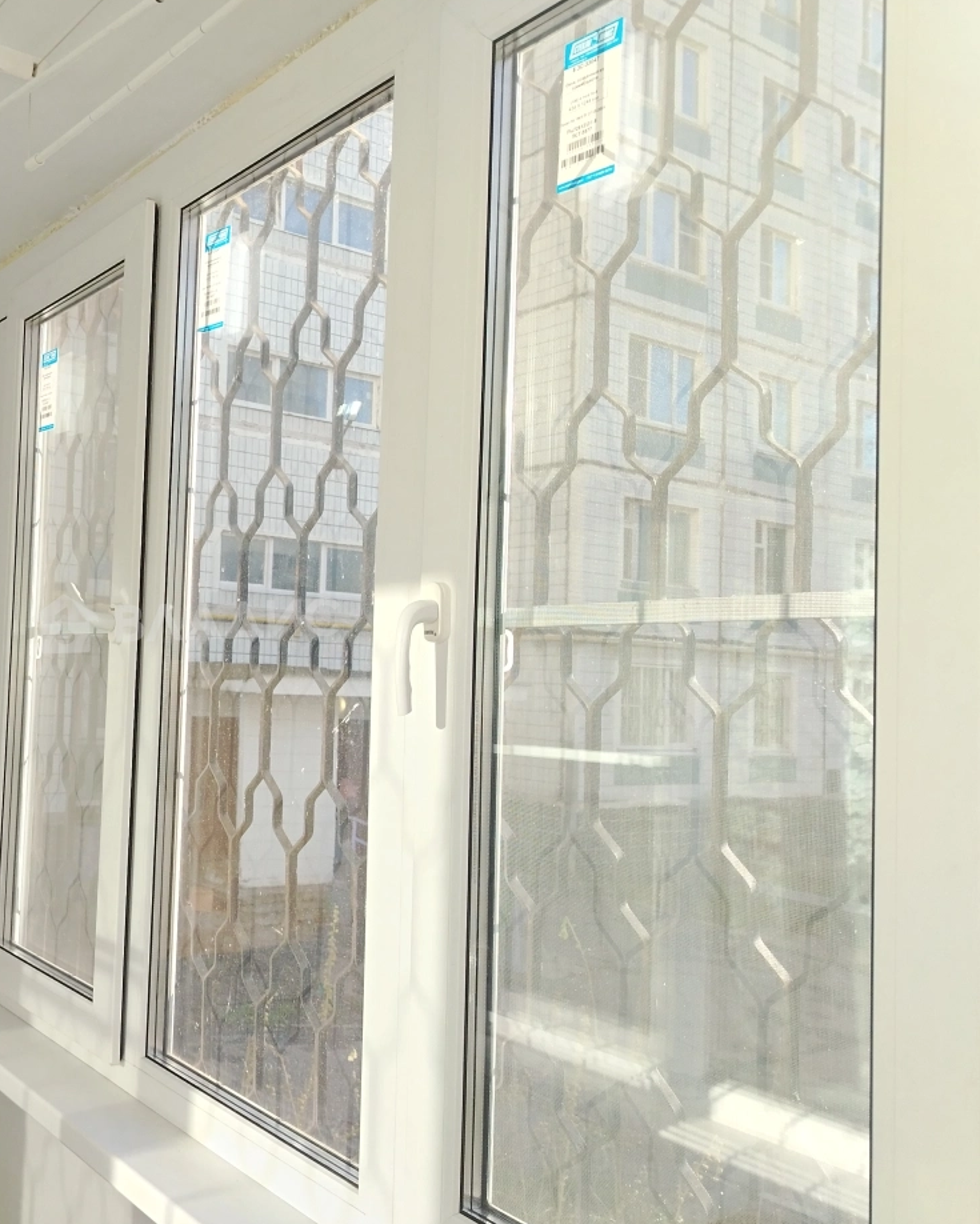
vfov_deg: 55.6
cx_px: 187
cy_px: 618
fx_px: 1160
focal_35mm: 32
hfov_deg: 43.5
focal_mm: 5.25
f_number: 1.75
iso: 406
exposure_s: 1/900
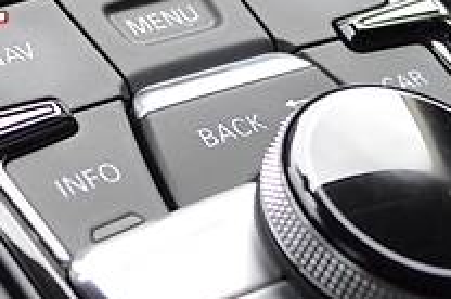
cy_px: -2
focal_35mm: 150
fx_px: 1876
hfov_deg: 13.6
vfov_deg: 9.1
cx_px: 61
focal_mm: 26
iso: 400
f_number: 4.2
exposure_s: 1/60
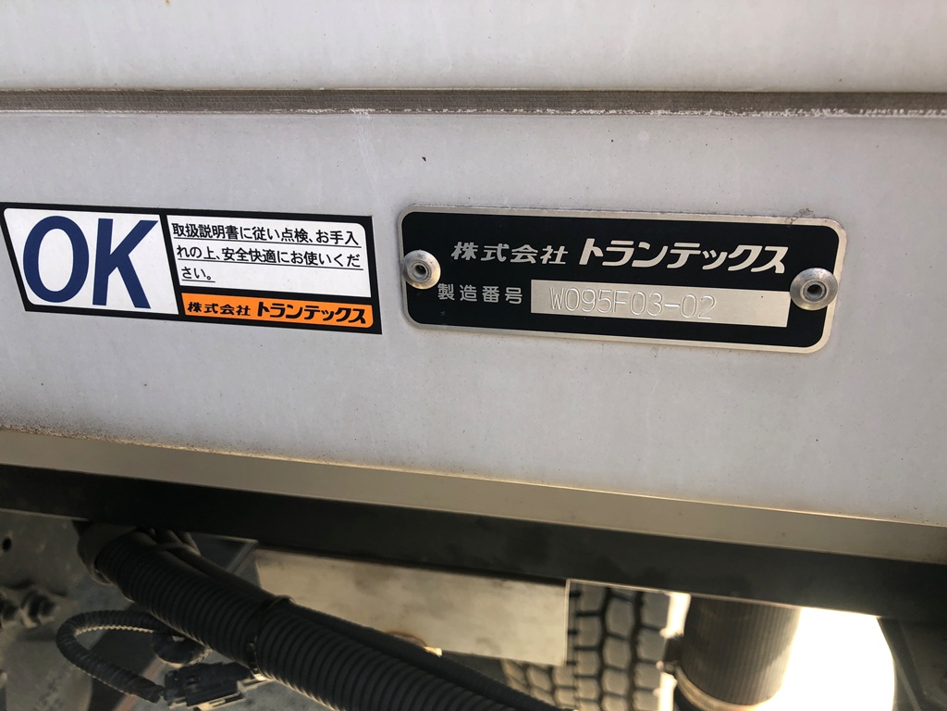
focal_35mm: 28
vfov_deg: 49.7
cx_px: 474
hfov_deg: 63.4
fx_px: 766
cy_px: 356
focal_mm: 4
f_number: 1.8
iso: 25
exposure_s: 1/120
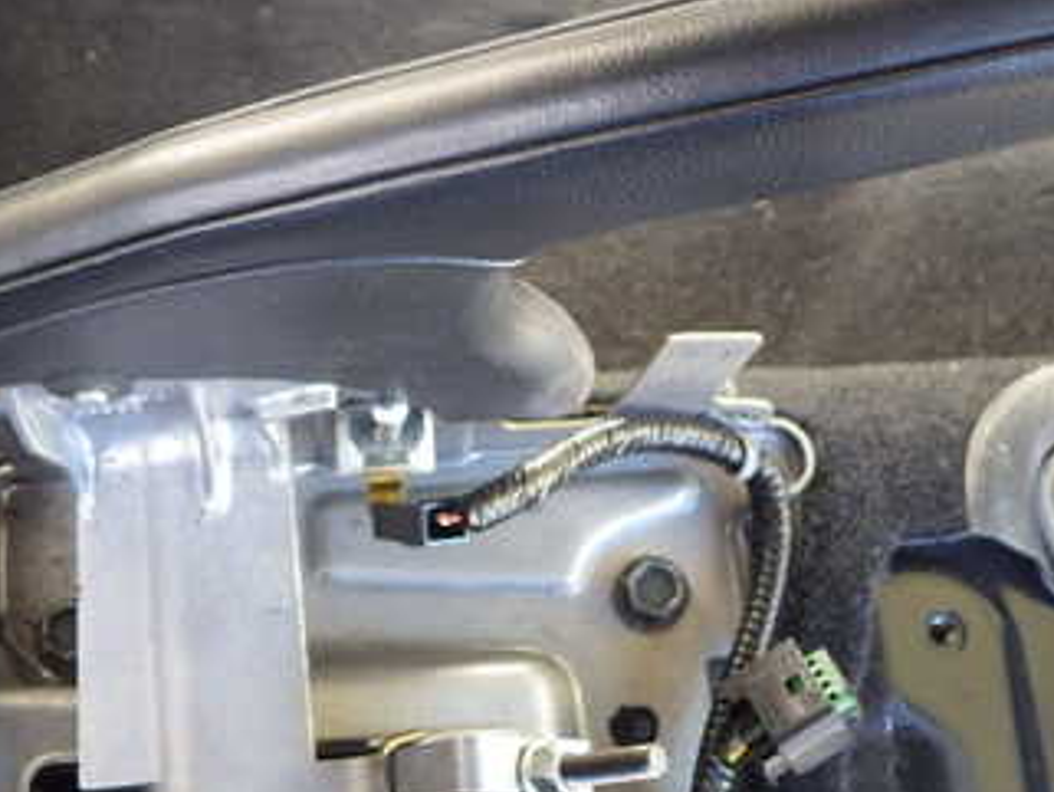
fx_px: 1767
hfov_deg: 33.2
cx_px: 476
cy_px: 417
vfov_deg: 25.2
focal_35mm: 58
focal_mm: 5.5
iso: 320
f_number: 2.3
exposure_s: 1/45
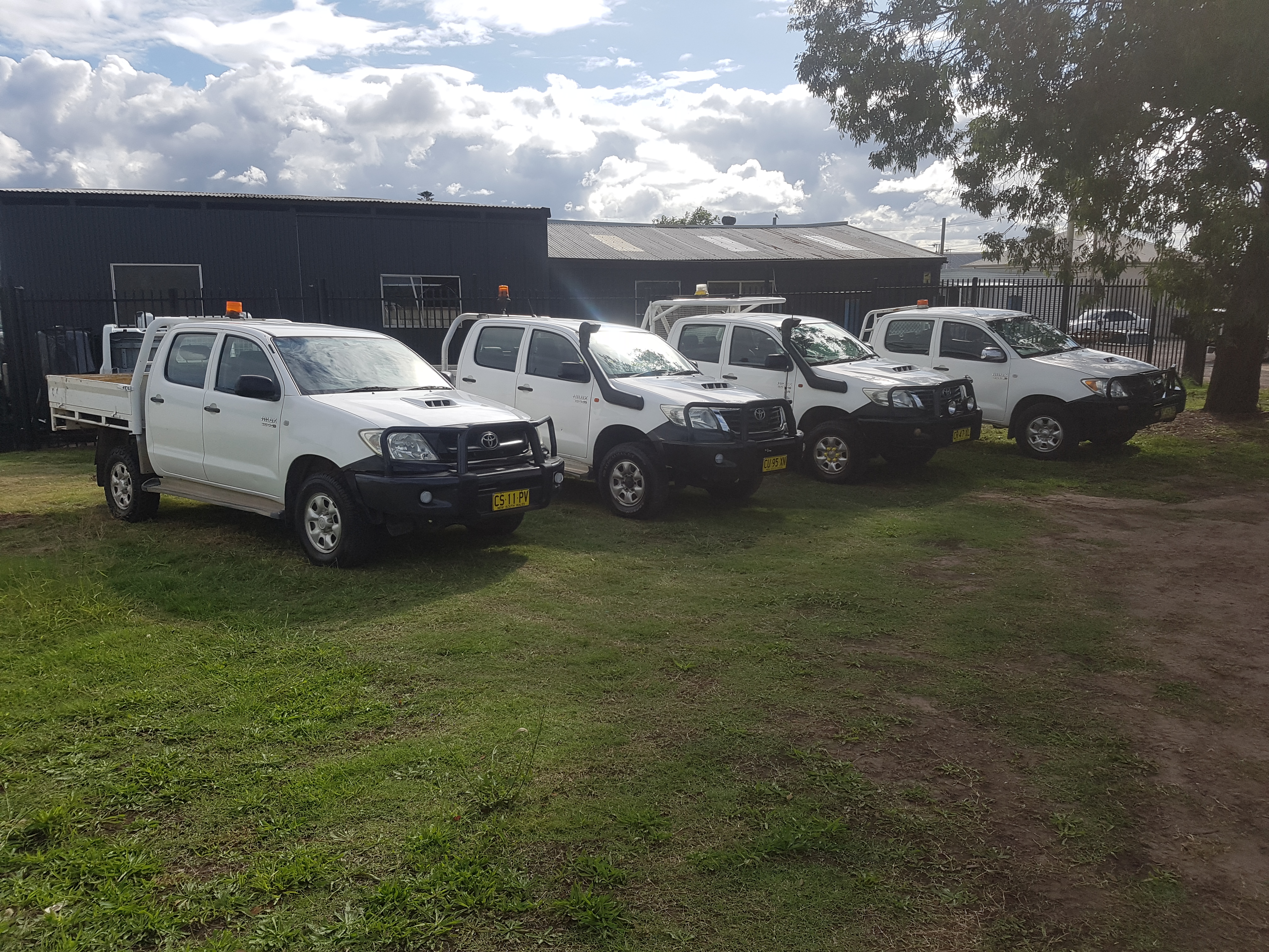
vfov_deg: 53.1
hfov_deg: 67.3
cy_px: 476
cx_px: 634
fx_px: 953
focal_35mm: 26
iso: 50
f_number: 1.7
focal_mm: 4.2
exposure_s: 1/3288
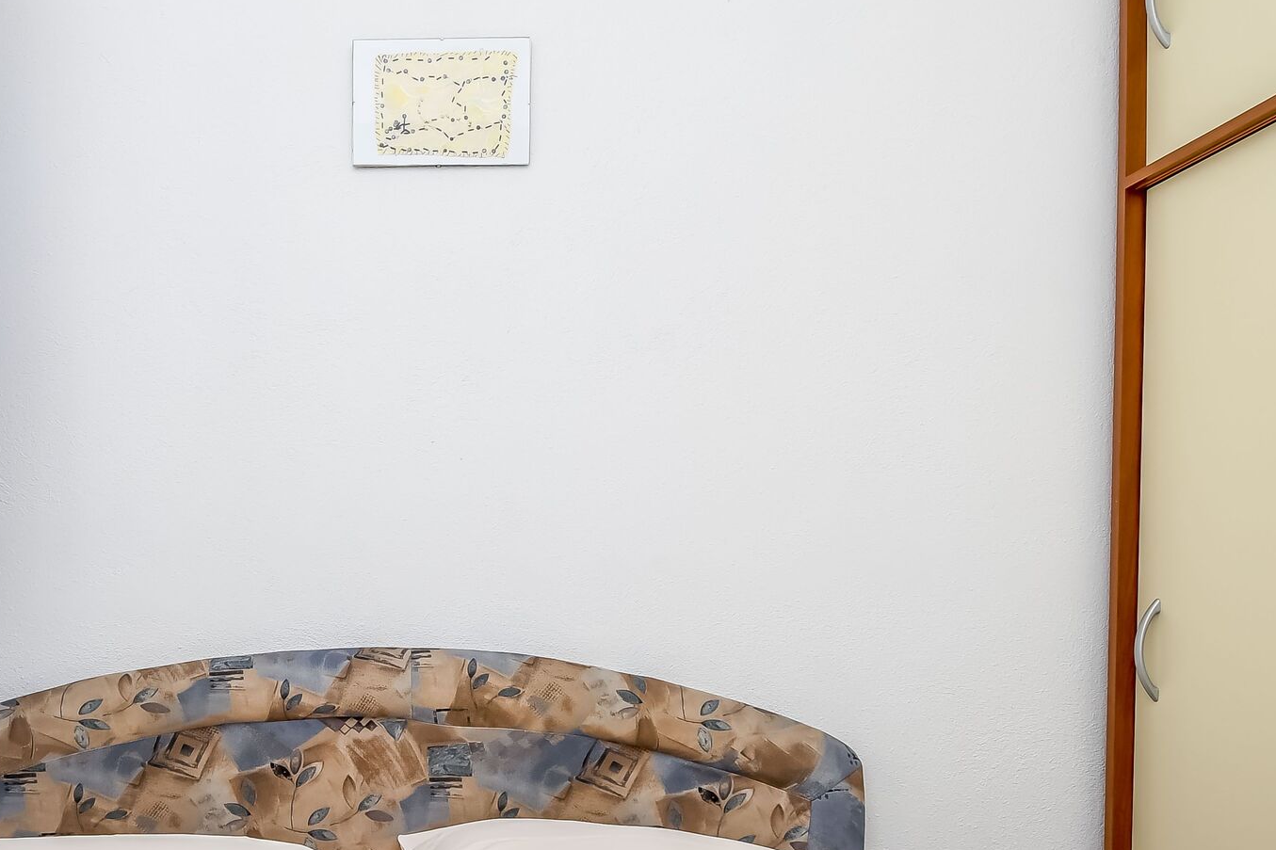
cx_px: 325
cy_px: 625
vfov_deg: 41.2
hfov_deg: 57.4
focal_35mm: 31
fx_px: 1099
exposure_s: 1/160
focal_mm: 10
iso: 160
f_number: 8
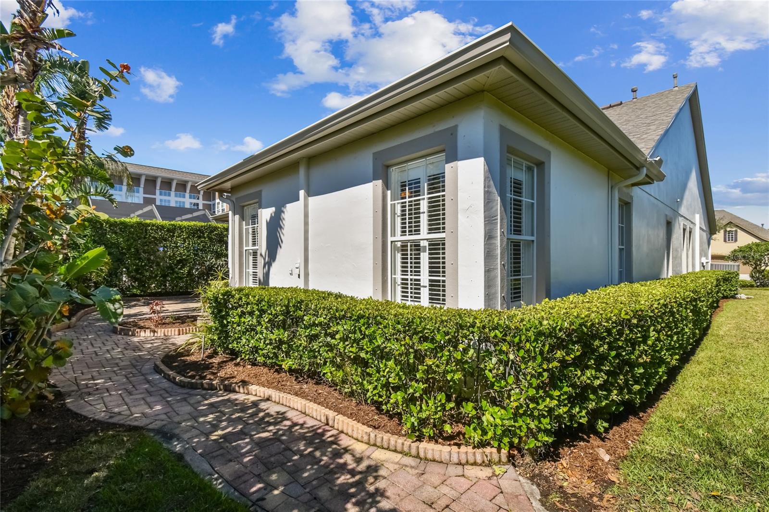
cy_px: 256
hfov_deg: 100.4
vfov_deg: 77.3
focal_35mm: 15
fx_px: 320
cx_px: 384
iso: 100
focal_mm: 10
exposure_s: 1/200
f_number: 7.1
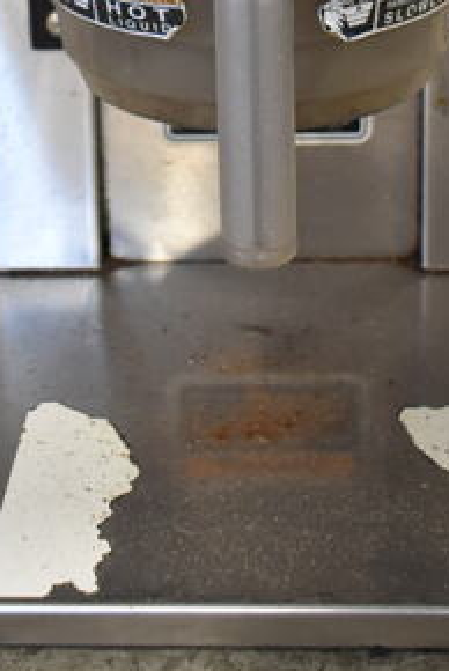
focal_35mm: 85
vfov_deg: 22.0
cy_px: -152
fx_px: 1586
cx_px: 206
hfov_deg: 16.1
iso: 1000
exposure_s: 1/30
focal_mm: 18
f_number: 3.5
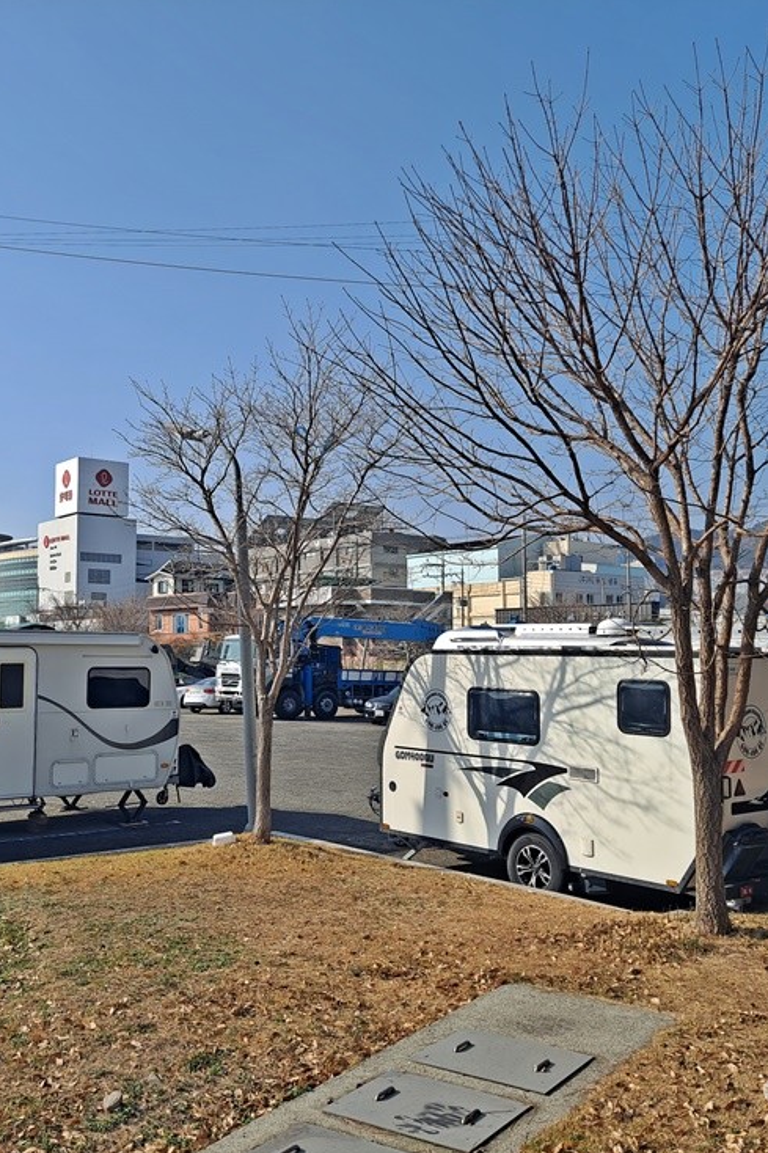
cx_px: 294
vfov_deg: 55.8
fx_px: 1088
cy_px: 583
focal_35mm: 34
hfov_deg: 38.6
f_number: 1.8
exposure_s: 1/1513
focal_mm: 5.23
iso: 25
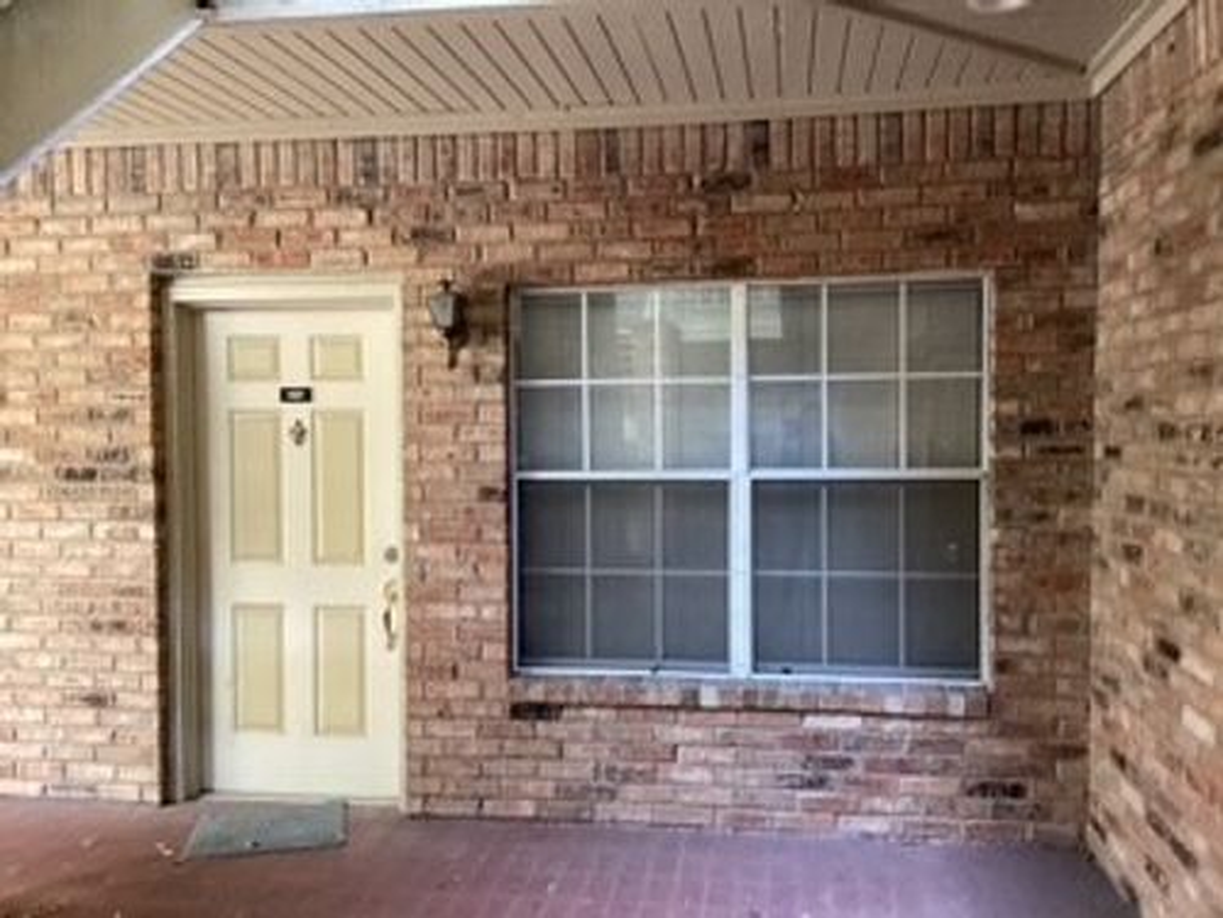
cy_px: 459
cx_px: 612
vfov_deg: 45.4
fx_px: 1095
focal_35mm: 31
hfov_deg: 58.4
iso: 320
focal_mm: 3.3
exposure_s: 1/60
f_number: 2.4
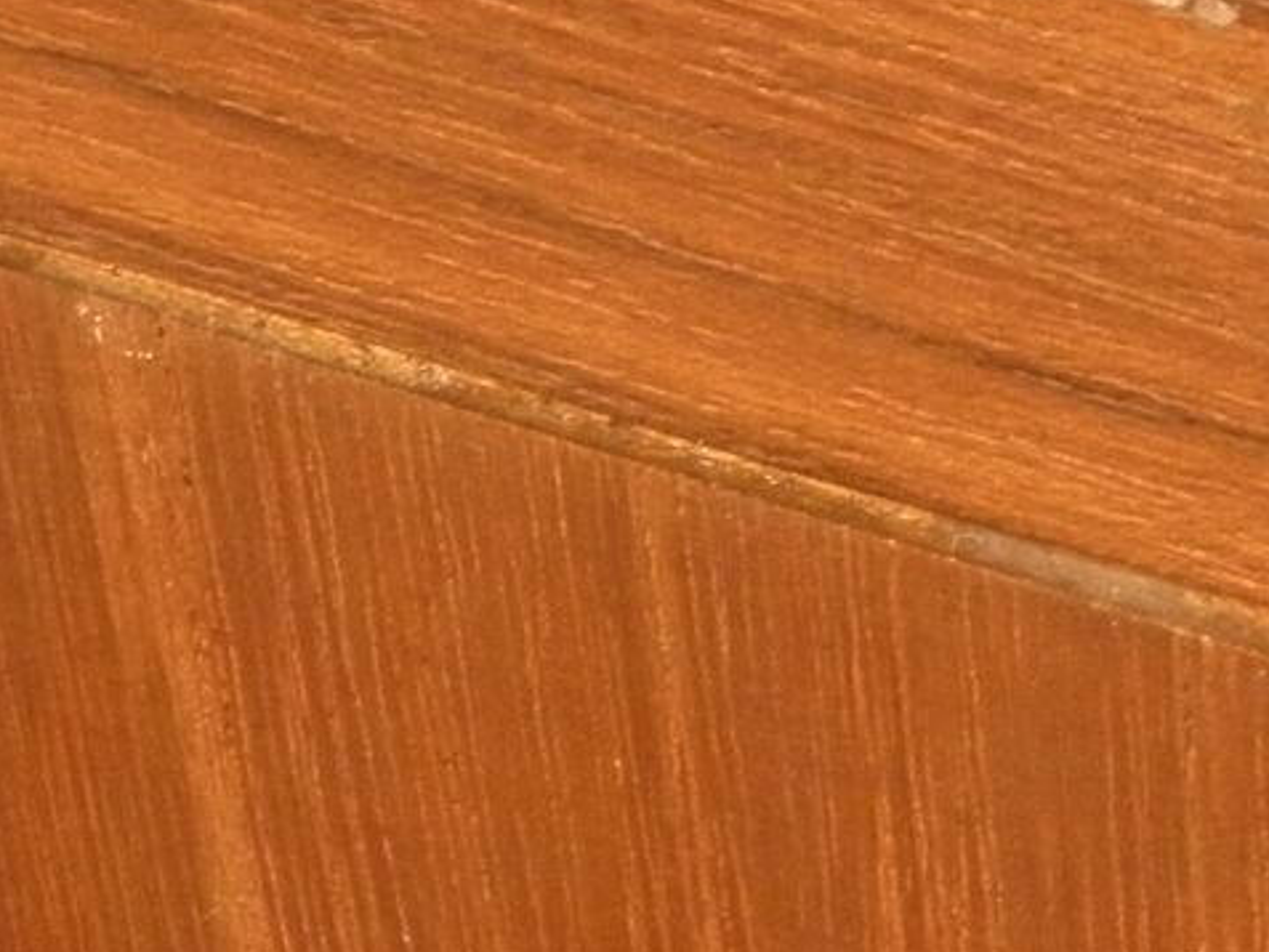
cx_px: 2142
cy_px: 327
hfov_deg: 8.7
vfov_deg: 6.8
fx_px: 8067
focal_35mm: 220
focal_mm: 7.5
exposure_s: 1/30
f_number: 3.8
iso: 200
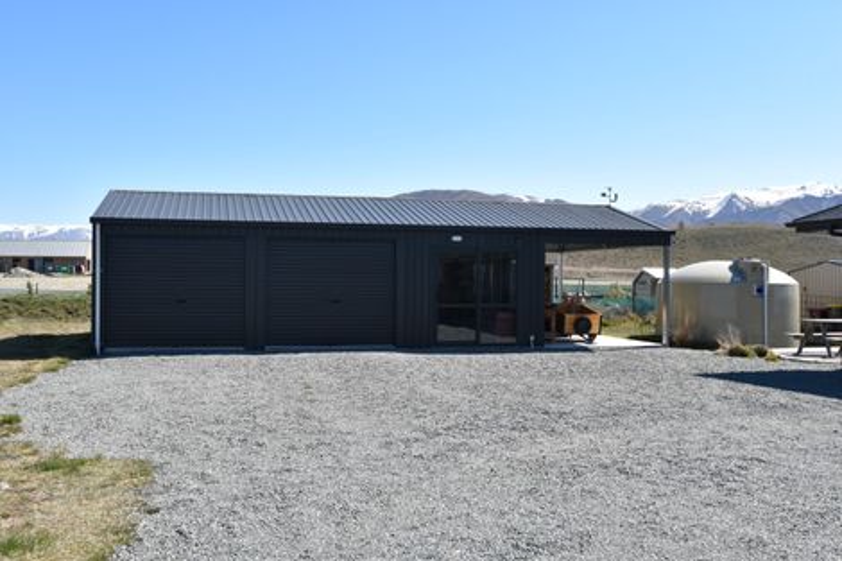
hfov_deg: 53.1
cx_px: 421
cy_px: 280
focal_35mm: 36
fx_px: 842
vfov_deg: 36.8
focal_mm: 24
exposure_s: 1/400
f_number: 10
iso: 200
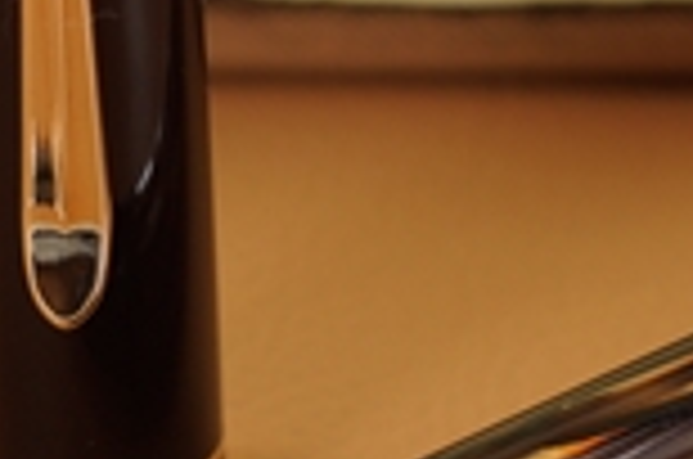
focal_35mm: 293
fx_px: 5629
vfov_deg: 4.7
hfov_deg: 7.0
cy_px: 92
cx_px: 500
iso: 200
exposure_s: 1/200
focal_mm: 50
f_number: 5.6
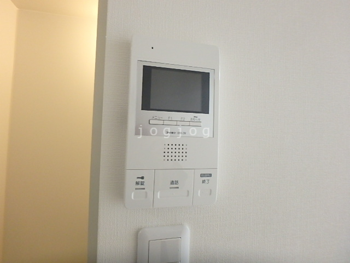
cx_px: 175
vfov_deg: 63.4
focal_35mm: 21
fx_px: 212
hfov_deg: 79.0
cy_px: 132
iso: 640
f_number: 3.5
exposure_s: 1/30
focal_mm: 3.7
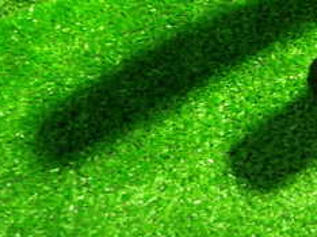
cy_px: -53
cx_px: 312
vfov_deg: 18.1
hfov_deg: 24.3
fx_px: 704
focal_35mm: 77
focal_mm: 5.4
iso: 640
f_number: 2.3
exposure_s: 1/30
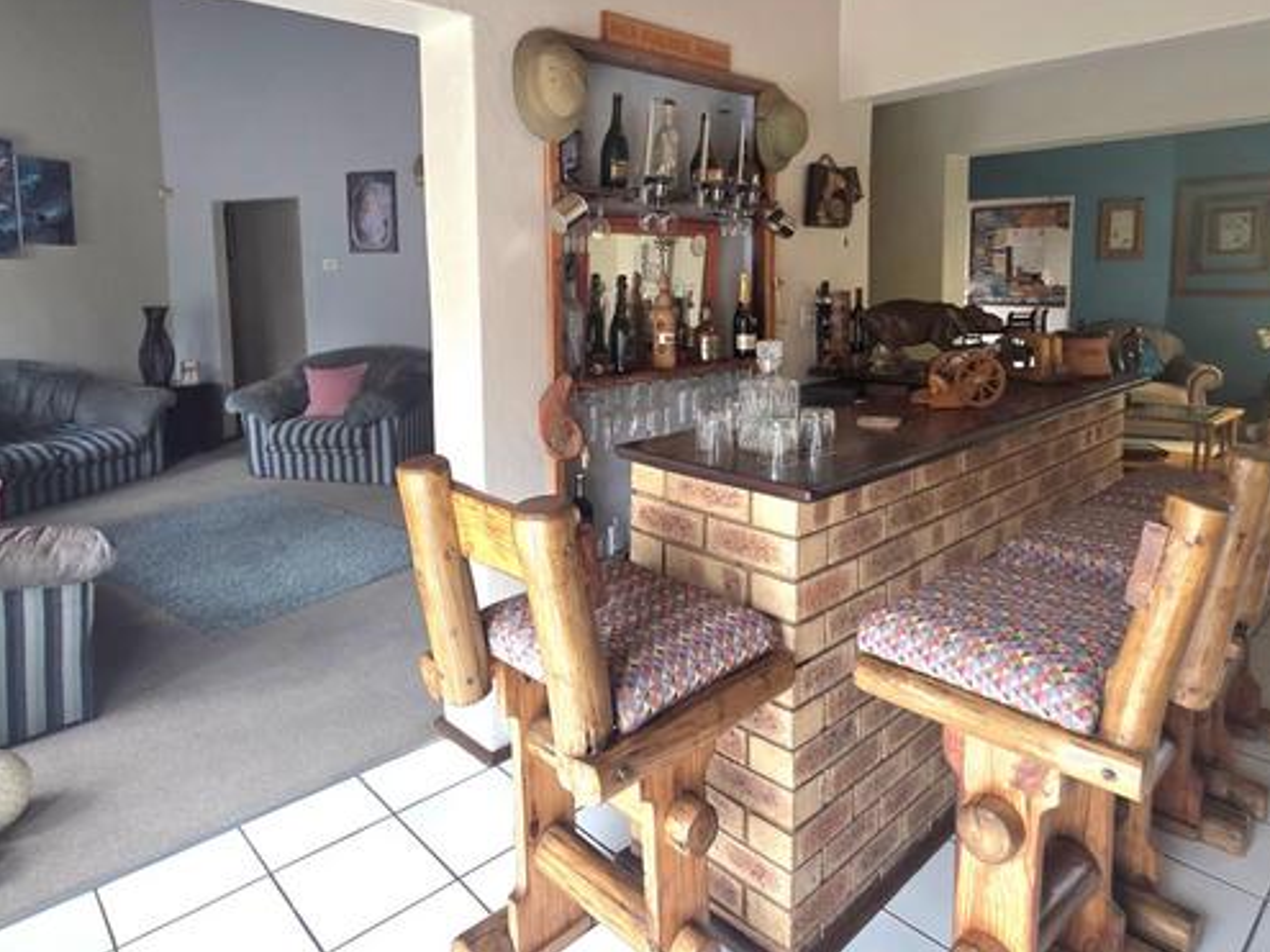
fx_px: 770
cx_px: 611
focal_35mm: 21
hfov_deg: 79.0
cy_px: 370
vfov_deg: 62.7
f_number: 1.9
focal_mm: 2.2
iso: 80
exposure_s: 1/101
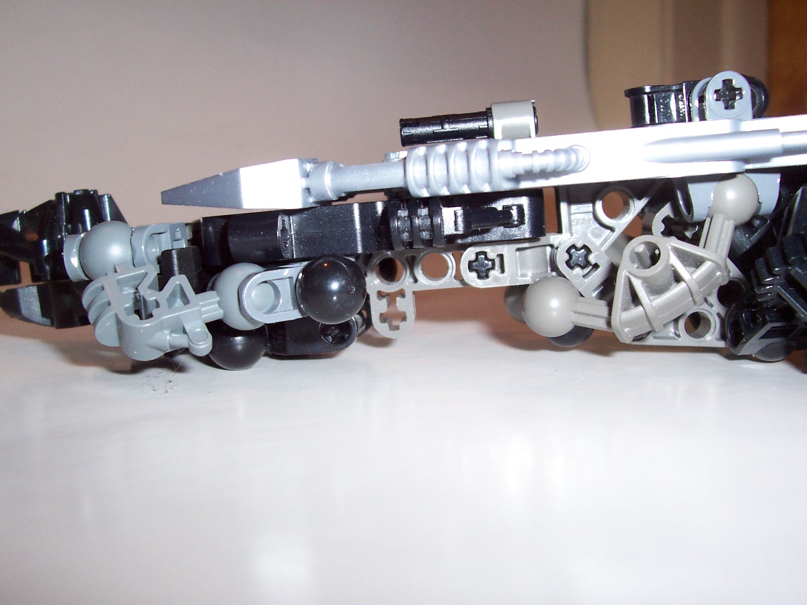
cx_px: 404
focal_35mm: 37
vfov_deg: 38.7
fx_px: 863
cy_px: 302
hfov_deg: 50.1
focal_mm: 5.6
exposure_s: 1/60
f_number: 2.8
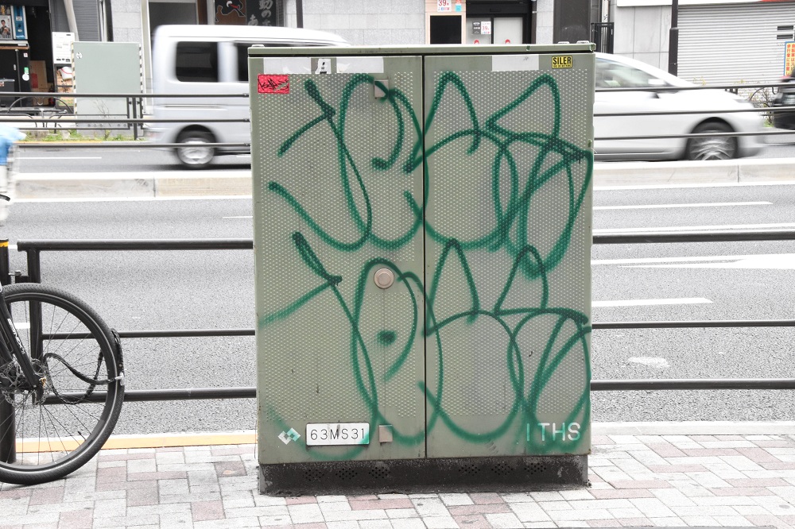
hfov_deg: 29.3
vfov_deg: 19.7
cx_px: 398
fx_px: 1523
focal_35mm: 69
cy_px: 264
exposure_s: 1/80
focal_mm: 46
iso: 2200
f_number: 18
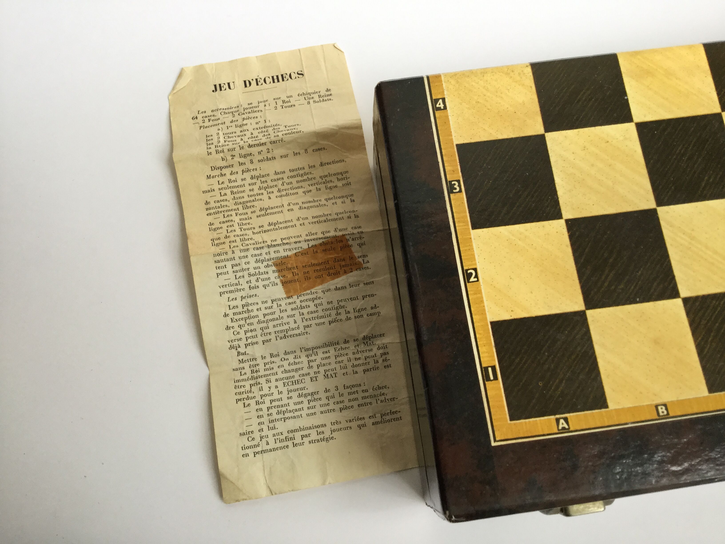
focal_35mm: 31
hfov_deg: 58.4
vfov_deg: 45.4
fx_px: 649
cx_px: 362
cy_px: 272
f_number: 2.4
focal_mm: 3.3
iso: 64
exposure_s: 1/33
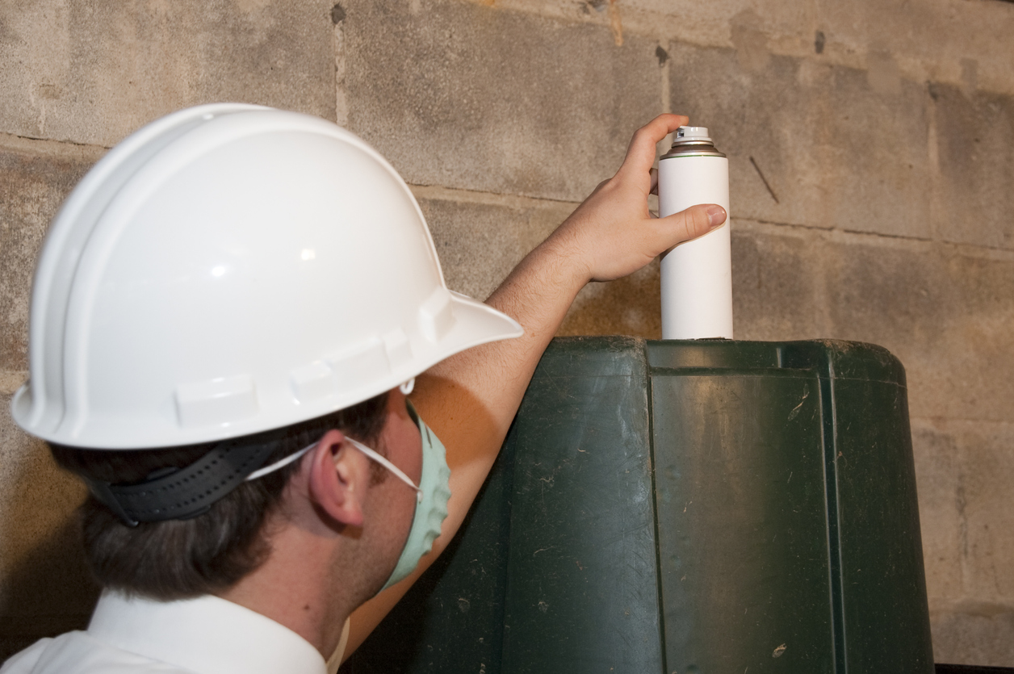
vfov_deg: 17.5
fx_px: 2195
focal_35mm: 78
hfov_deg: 26.0
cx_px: 507
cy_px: 337
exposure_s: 1/60
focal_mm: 52
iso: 200
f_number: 8
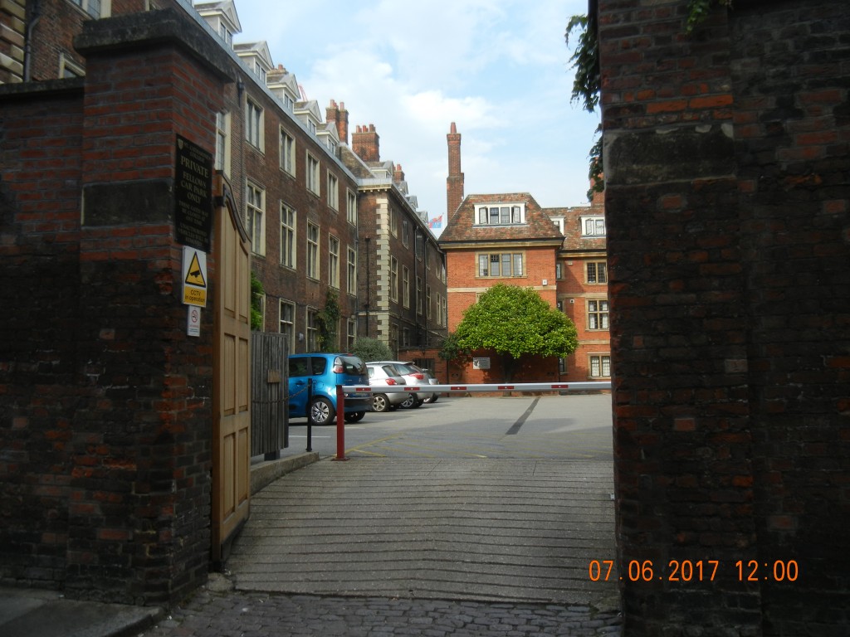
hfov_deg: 60.0
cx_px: 425
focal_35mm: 30
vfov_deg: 46.8
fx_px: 737
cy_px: 318
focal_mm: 5.4
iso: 160
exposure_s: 1/737
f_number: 3.5
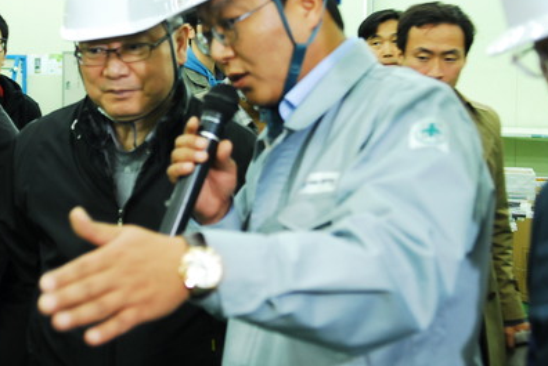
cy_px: 115
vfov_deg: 19.7
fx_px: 1051
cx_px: 187
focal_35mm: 69
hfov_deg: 29.0
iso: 400
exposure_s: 1/40
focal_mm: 26
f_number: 2.8
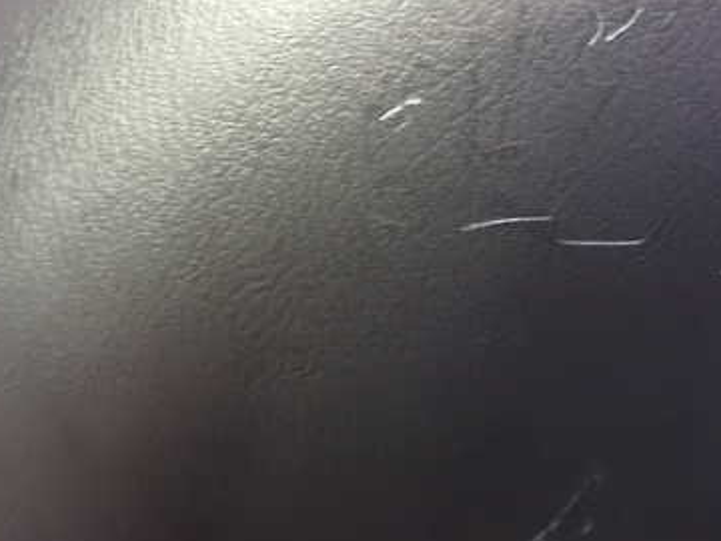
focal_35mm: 50
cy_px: 220
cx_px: 541
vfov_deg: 29.0
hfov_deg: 37.3
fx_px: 1041
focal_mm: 5.4
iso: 1600
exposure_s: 1/15
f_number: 2.3
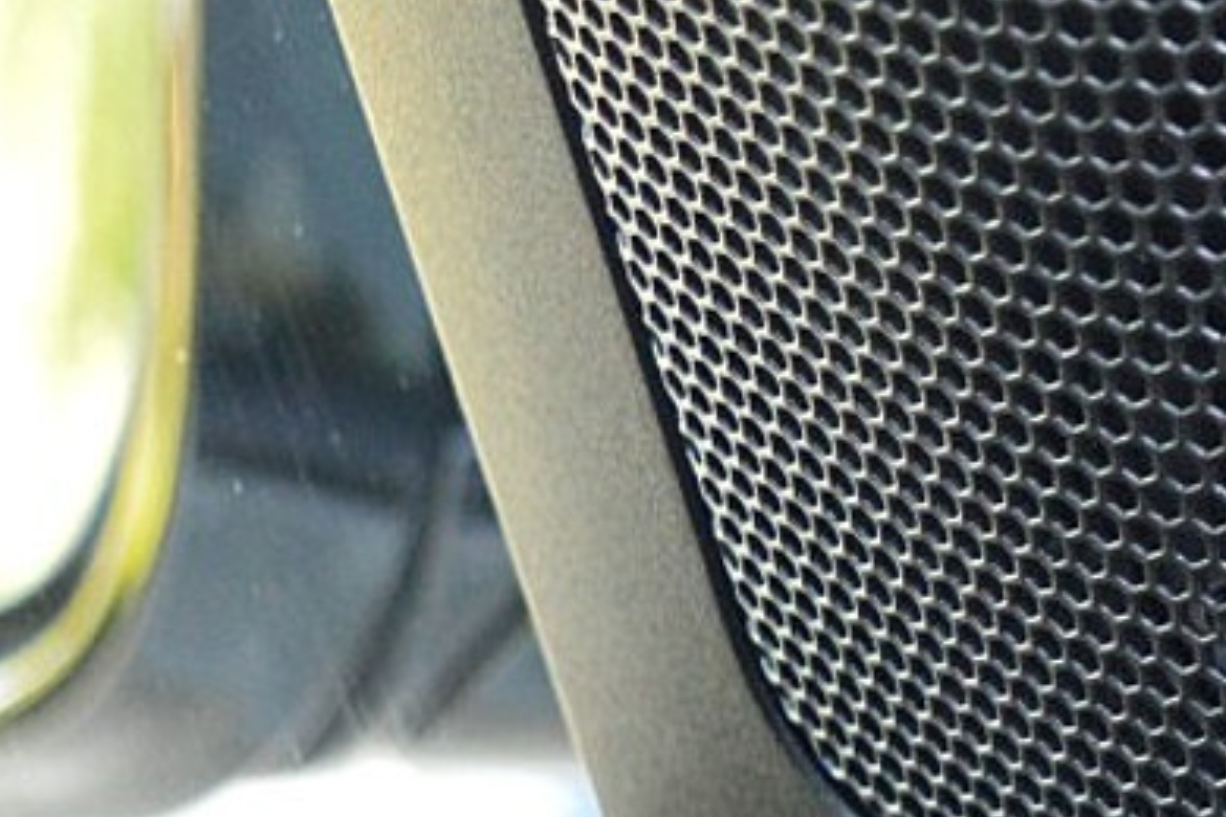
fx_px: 6281
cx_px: 2282
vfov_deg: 7.4
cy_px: 226
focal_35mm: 184
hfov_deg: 10.4
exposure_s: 1/60
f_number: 4
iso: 800
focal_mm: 25
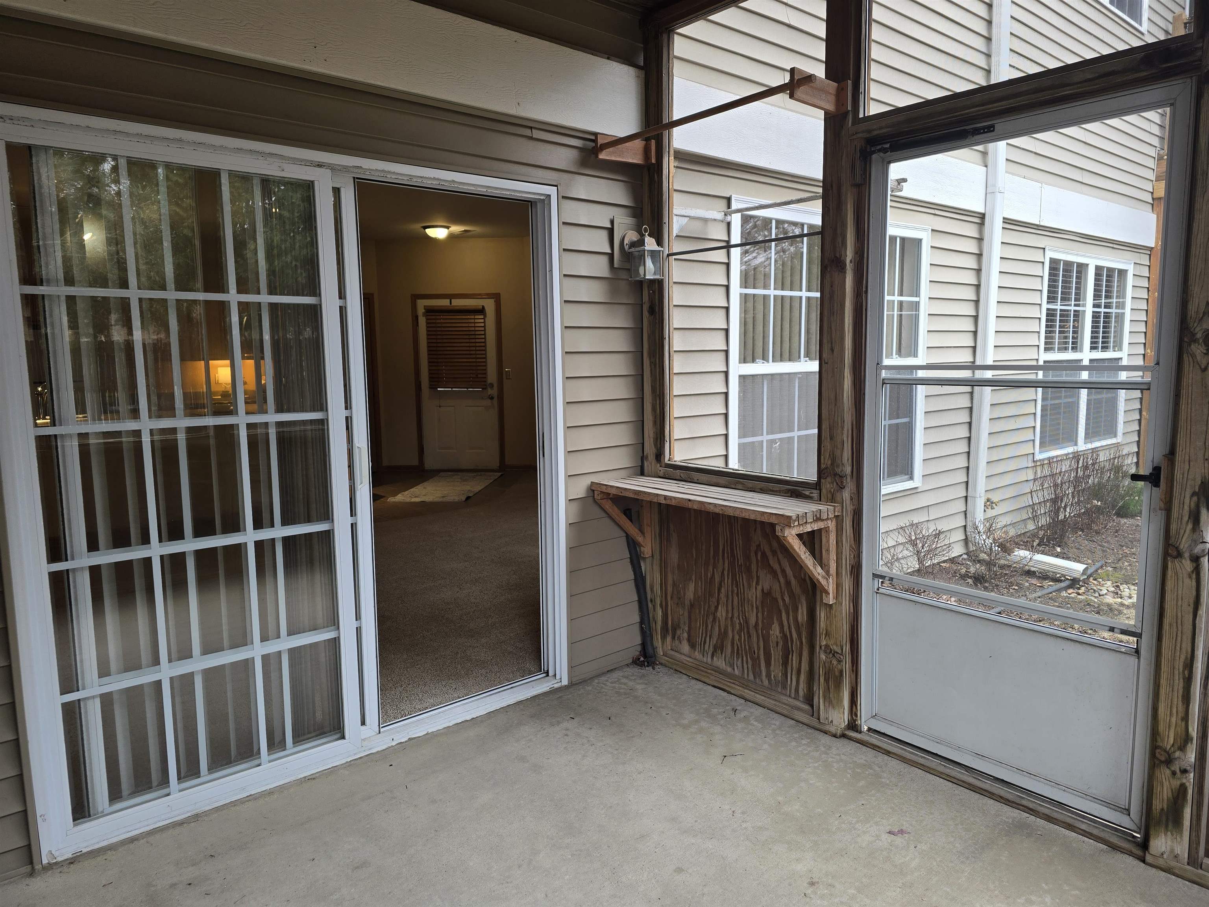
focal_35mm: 23
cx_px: 604
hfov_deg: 73.9
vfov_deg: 58.9
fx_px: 803
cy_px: 454
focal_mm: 6.3
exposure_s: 1/120
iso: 64
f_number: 1.7
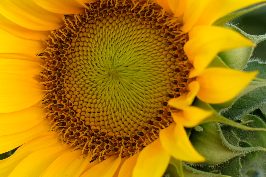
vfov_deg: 11.8
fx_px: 857
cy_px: 101
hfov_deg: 17.6
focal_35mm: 116
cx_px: 102
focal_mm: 56
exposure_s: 1/250
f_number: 8
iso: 1600
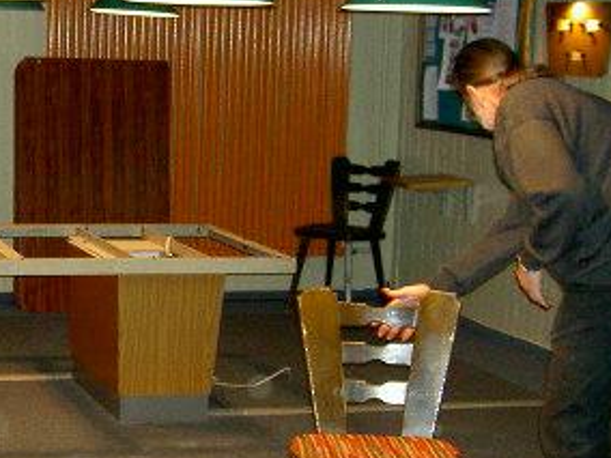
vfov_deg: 16.8
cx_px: -43
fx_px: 1553
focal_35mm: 88
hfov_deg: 21.2
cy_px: 209
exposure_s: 1/59.5
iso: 100
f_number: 2.8
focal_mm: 8
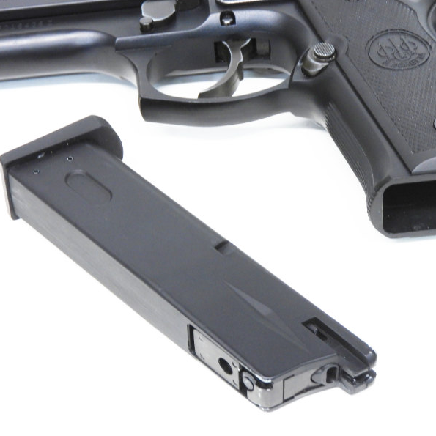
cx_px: 268
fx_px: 1354
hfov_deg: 18.3
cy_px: 218
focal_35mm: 95
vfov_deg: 18.3
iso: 200
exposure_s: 1/20
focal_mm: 14.3
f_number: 5
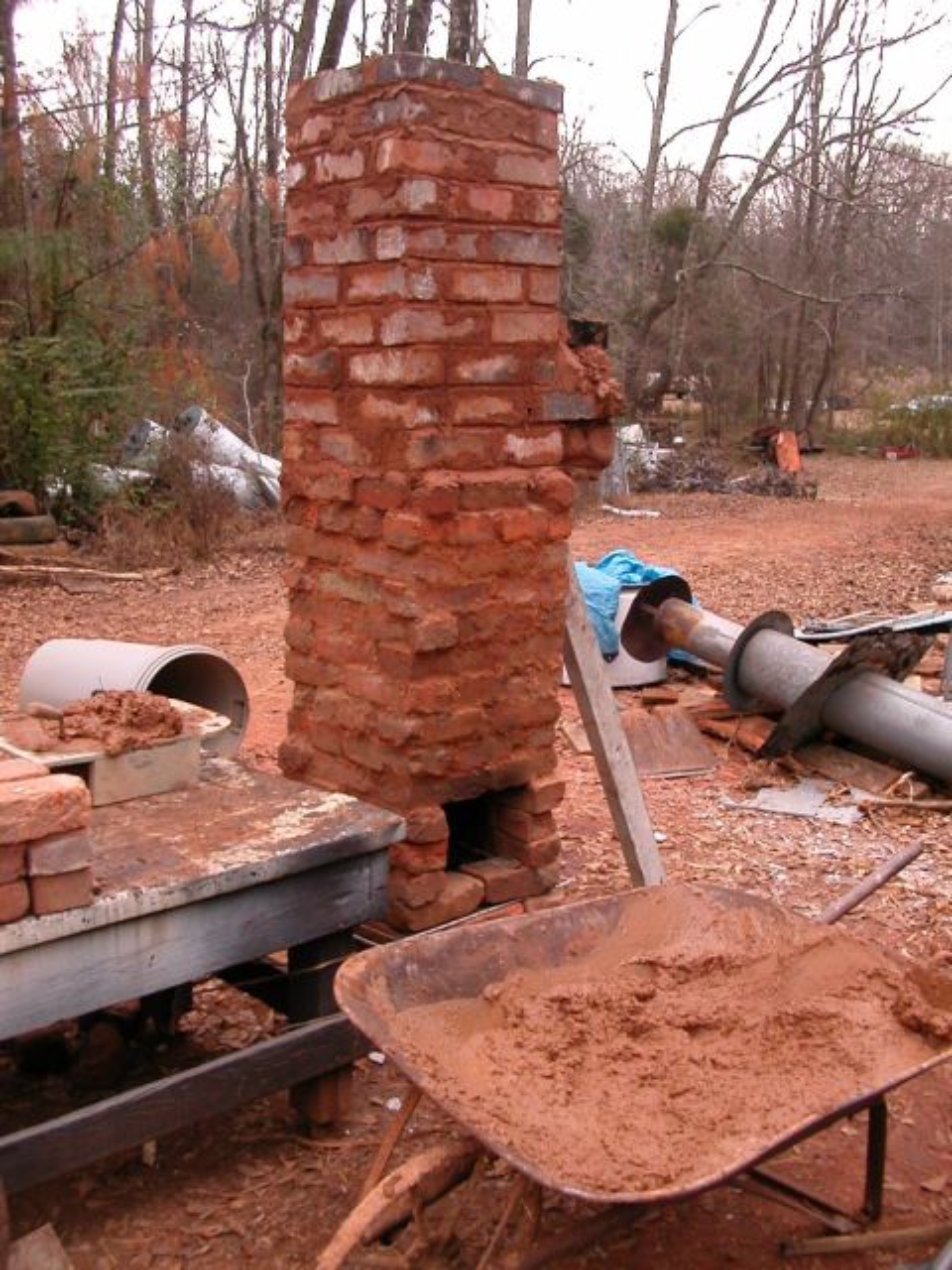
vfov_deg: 50.1
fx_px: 1357
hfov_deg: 38.7
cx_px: 476
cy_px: 635
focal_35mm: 37
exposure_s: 1/44
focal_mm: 5.6
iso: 100
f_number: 2.7
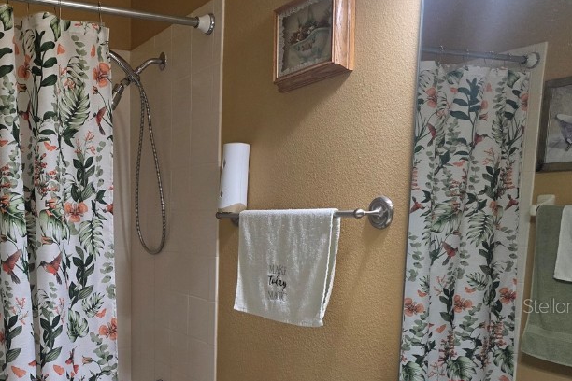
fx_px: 636
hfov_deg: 46.4
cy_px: 305
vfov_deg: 32.5
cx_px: 133
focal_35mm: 40
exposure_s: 1/120
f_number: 1.7
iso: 250
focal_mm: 6.3
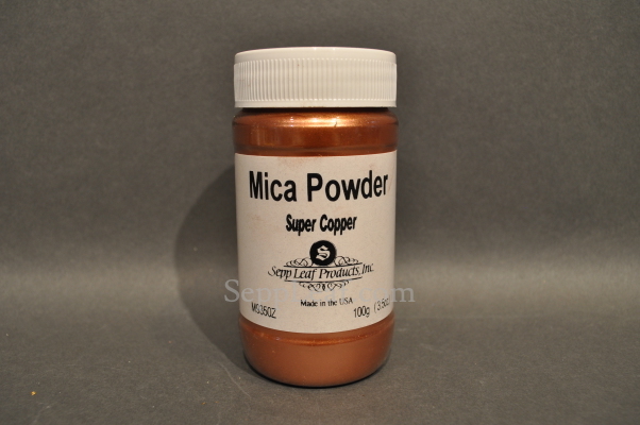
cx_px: 320
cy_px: 212
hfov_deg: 57.3
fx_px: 586
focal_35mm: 33
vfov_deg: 39.9
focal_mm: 22
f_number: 6.3
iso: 400
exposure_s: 1/60
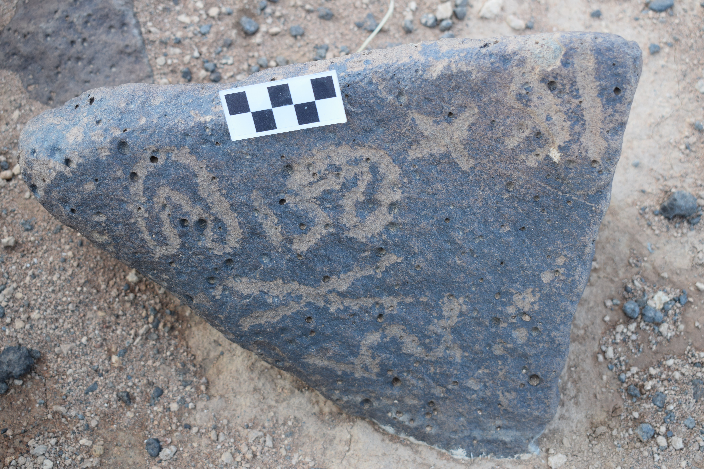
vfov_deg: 25.8
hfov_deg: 37.9
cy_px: 234
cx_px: 352
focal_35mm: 52
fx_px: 1027
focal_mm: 35
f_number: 5.6
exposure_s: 1/125
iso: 400
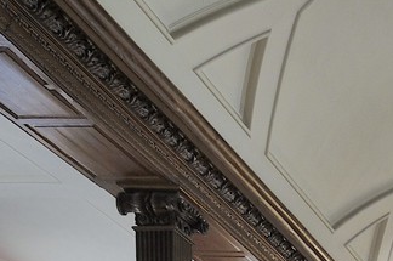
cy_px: 640
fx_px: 970
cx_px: 699
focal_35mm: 89
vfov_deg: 12.1
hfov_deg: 18.3
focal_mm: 12
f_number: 6.3
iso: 100
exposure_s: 1/10
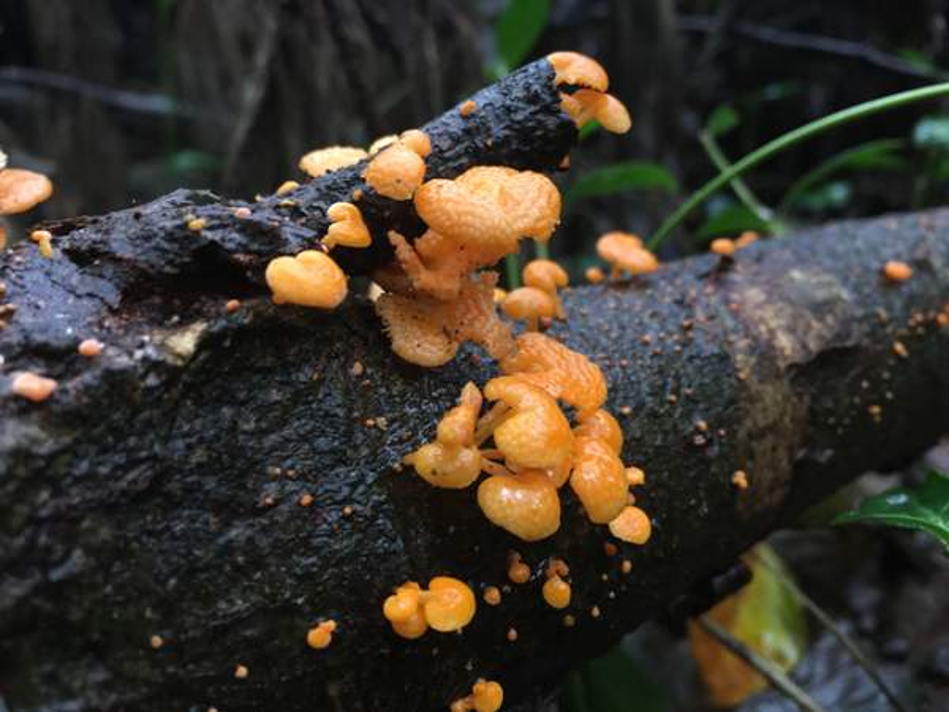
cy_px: 356
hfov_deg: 61.7
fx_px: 795
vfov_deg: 48.2
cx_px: 474
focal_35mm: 29
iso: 160
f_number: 2.2
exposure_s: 1/33
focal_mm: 4.15
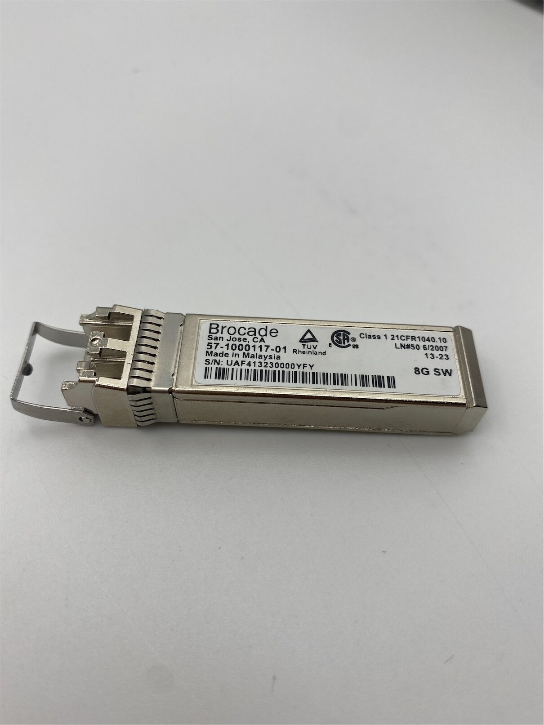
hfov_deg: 53.1
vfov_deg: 67.3
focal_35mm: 26
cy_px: 362
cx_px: 272
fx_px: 545
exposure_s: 1/173
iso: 32
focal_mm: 4.25
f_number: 1.8
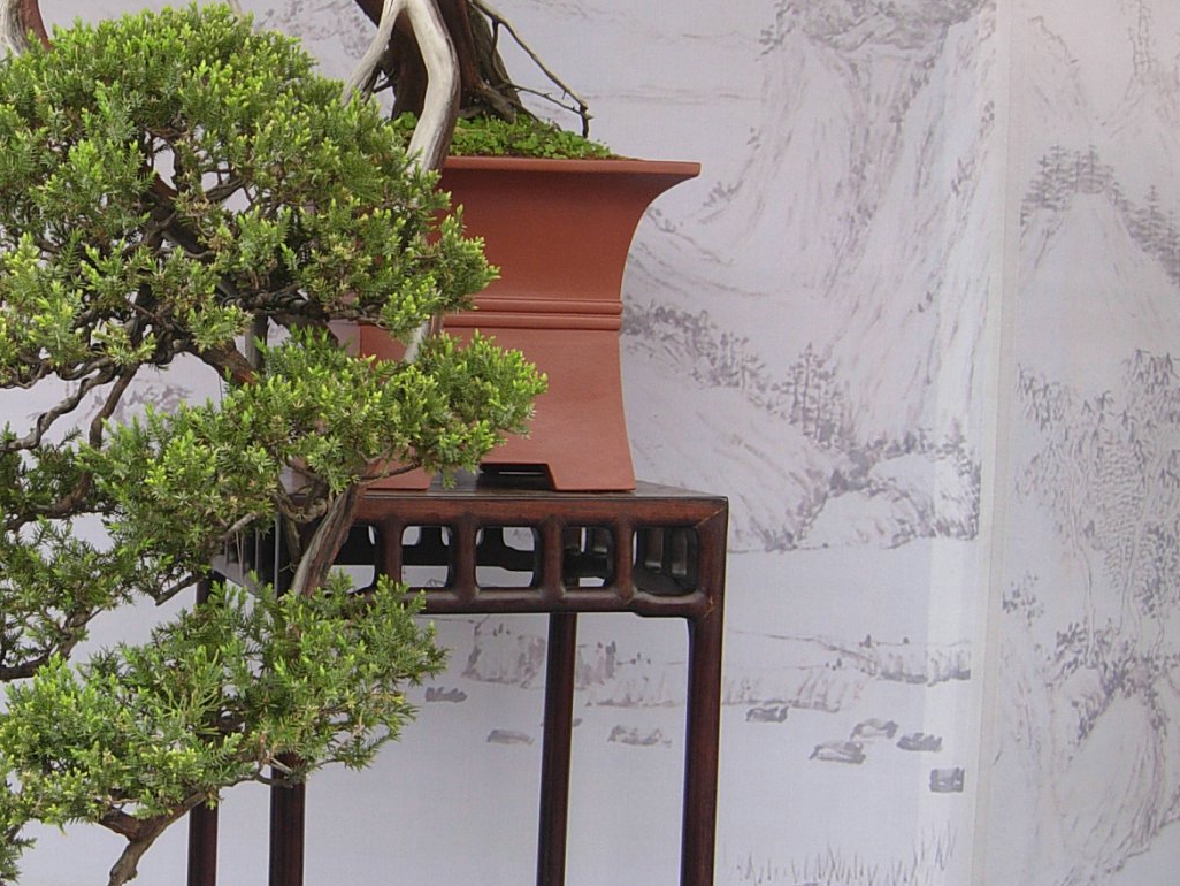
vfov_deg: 23.3
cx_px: 253
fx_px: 2148
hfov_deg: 30.1
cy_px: 386
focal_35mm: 63
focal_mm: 7.5
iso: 50
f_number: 3.4
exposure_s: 1/111
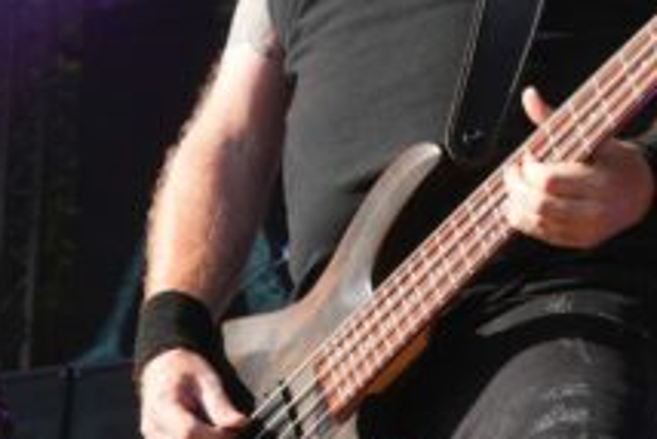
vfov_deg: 6.8
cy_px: -252
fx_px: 3630
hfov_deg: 10.2
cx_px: 820
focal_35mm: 199
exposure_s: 1/160
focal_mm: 37
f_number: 6.3
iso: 100
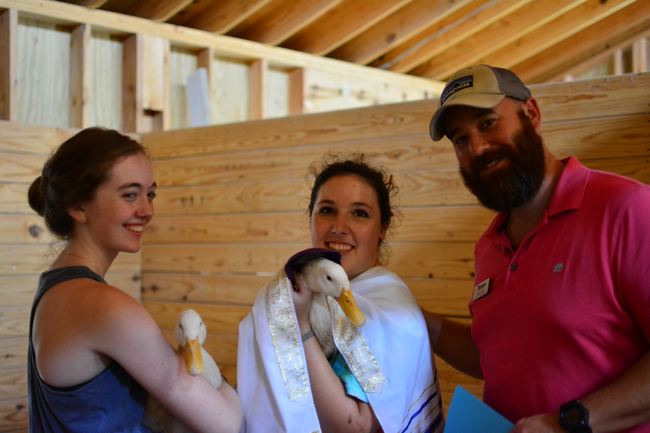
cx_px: 325
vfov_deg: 25.8
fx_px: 948
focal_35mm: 52
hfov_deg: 37.8
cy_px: 216
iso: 1600
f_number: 1.8
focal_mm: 35
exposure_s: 1/60
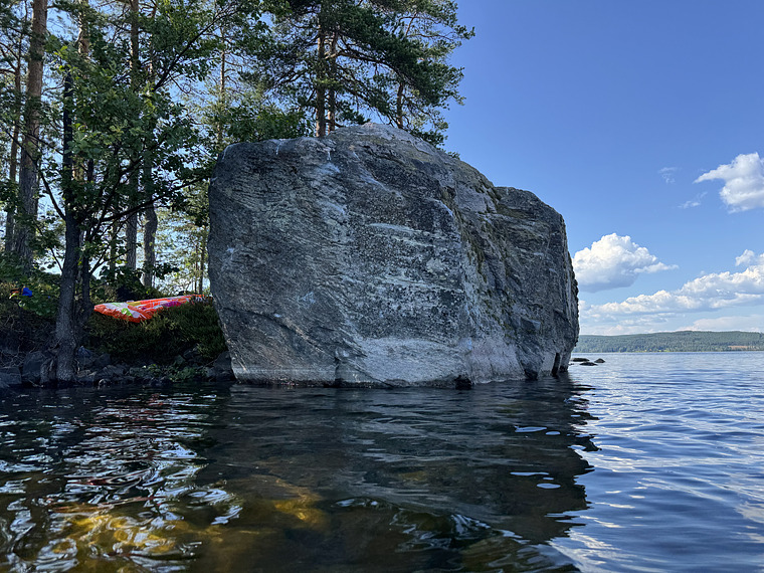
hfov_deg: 71.6
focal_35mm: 24
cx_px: 382
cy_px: 286
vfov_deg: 56.8
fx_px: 530
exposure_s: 1/1767
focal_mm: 6.76
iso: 80
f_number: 1.78
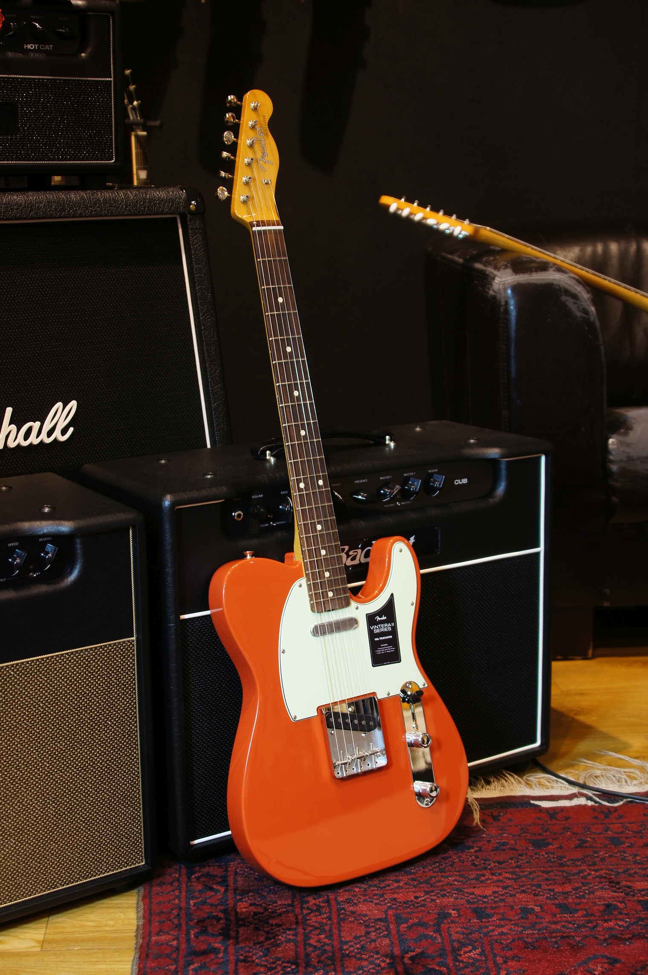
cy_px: 488
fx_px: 1421
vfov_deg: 37.9
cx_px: 324
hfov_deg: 25.7
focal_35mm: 52
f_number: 4.5
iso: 100
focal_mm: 35
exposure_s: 1/6
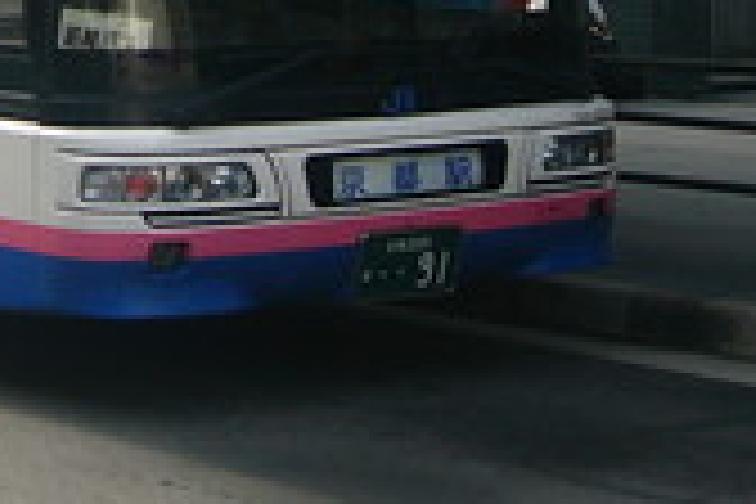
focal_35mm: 128
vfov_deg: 10.4
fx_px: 2688
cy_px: -212
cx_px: -202
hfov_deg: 15.3
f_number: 3.2
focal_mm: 7.6
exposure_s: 1/160
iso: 50
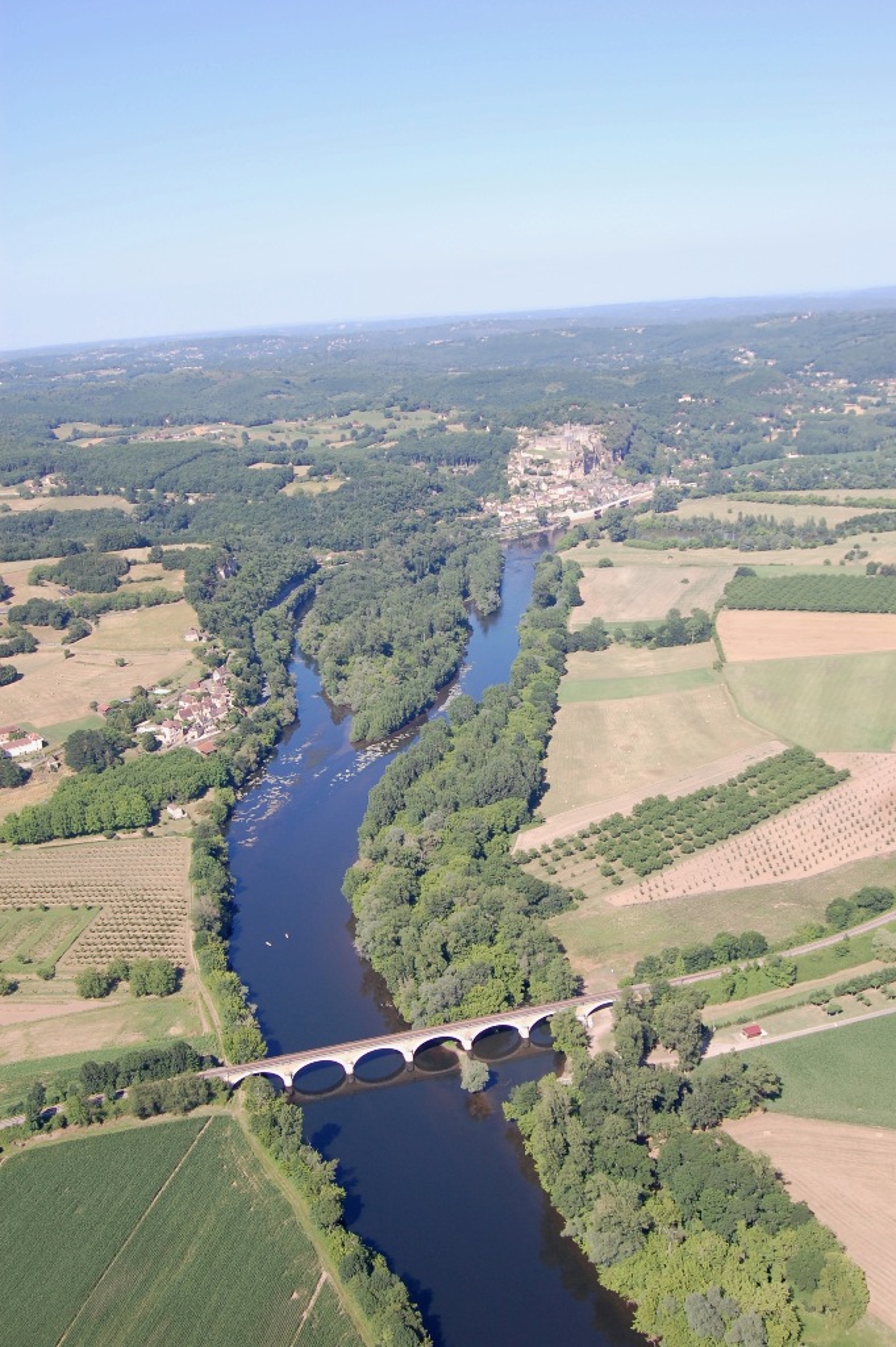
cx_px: 448
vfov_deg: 53.2
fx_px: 1346
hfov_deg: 36.8
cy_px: 674
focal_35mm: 36
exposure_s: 1/250
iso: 200
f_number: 8
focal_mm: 24
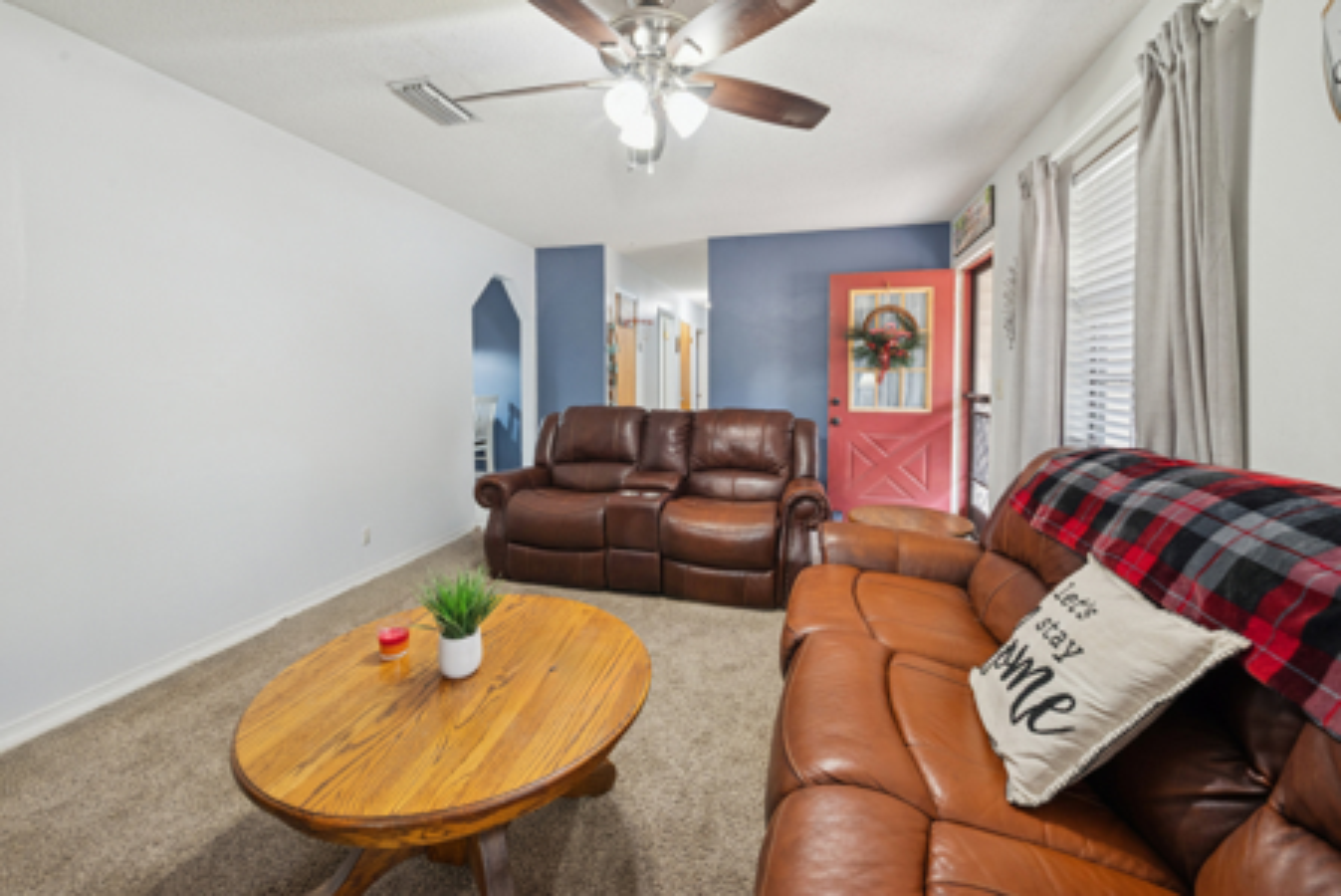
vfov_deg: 81.3
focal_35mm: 14
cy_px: 448
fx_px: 522
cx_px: 670
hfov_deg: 104.2
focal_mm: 14
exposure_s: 1/5
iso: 400
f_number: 9
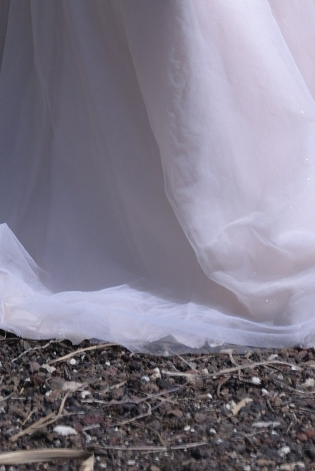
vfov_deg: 8.4
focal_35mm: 221
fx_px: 2895
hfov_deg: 6.2
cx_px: 217
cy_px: -691
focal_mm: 44
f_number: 3.5
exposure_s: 1/2500
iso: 100
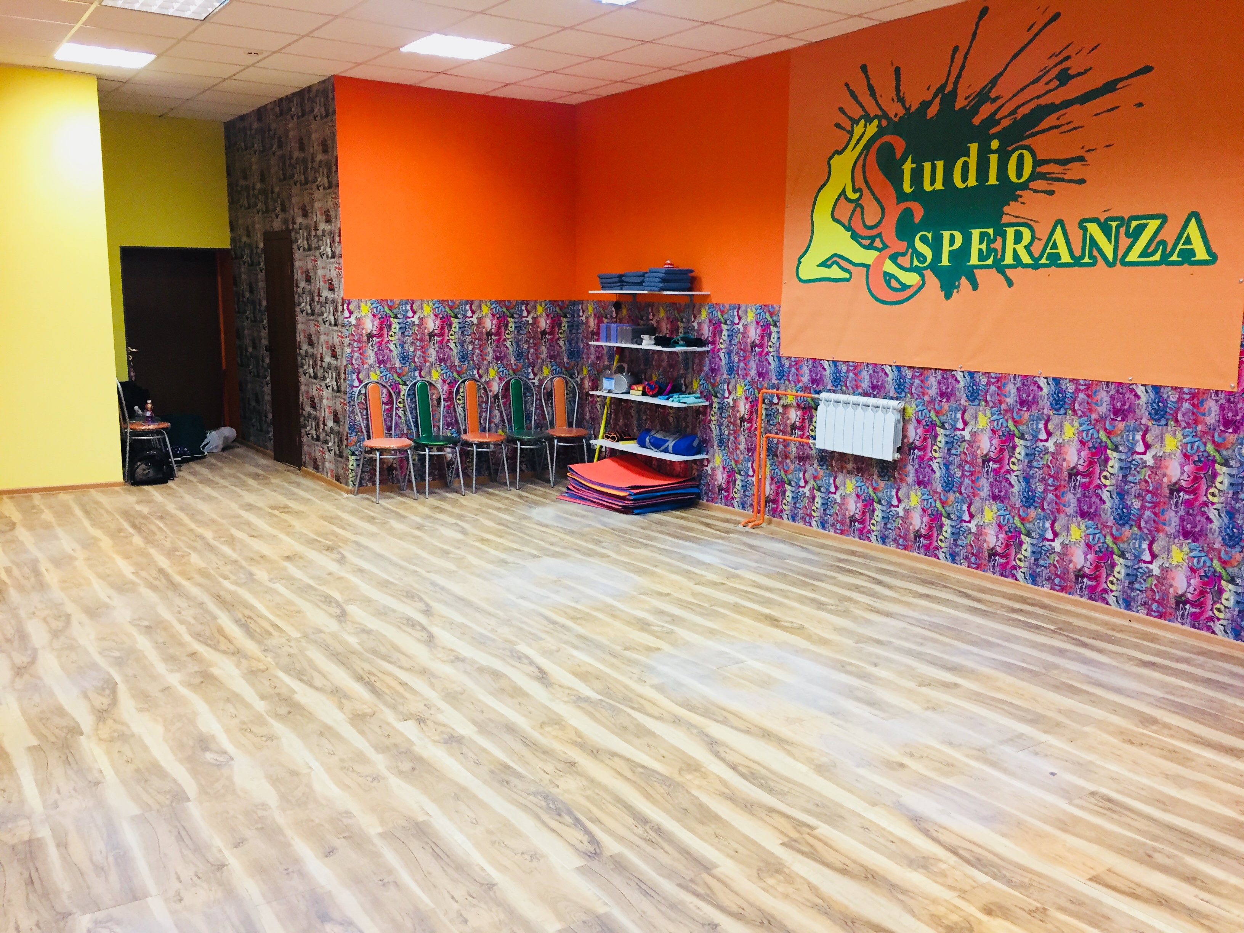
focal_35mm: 29
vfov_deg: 48.2
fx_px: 1042
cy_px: 466
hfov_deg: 61.7
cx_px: 622
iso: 160
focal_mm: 4.15
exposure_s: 1/33
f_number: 2.2
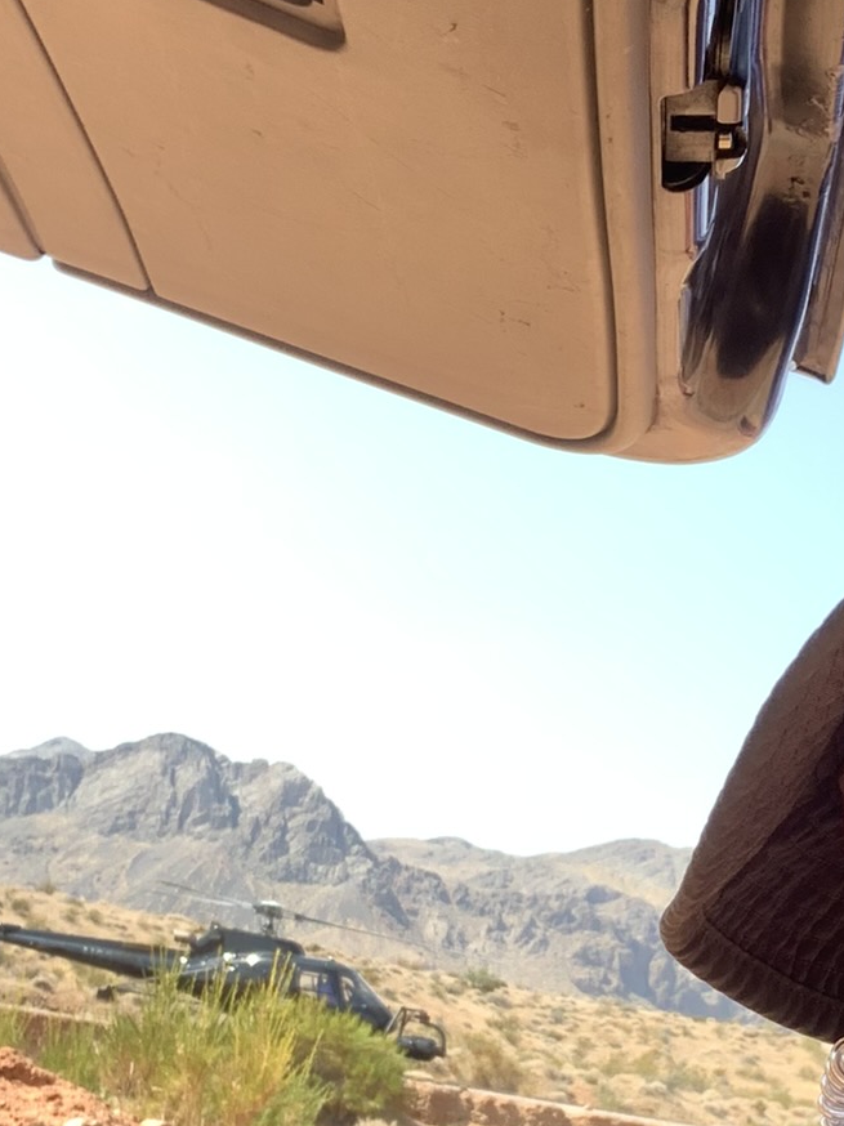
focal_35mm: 75
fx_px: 2439
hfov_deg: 19.5
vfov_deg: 25.8
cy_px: 786
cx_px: 603
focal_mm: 2.87
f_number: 2.2
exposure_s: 1/121
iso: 16
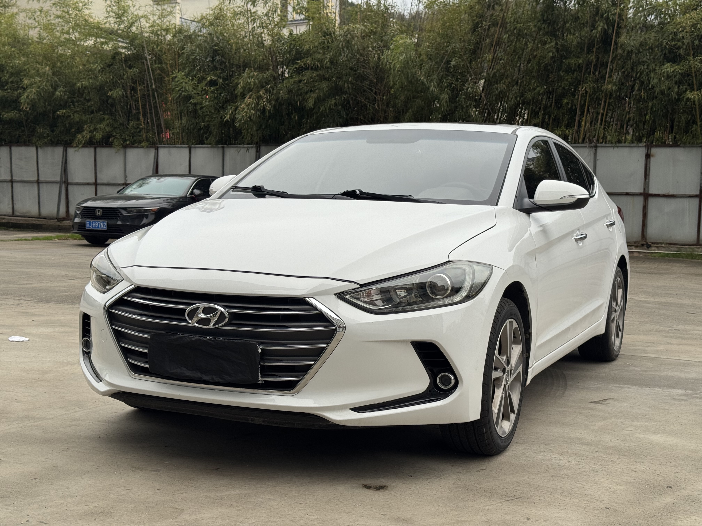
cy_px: 263
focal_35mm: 48
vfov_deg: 30.3
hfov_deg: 39.7
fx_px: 973
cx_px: 351
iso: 50
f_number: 1.78
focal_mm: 6.76
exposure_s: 1/159
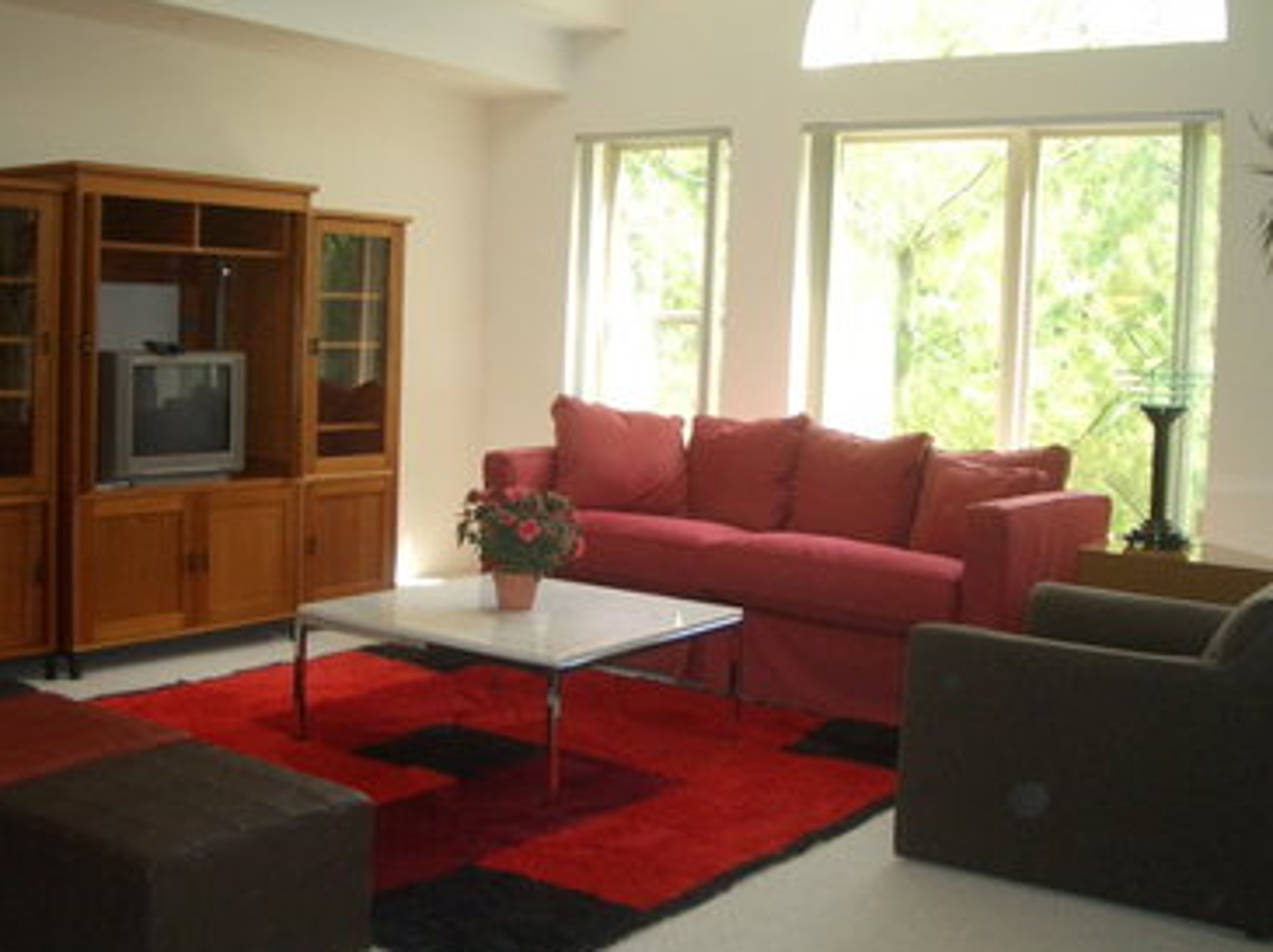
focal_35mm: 41
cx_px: 567
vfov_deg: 35.1
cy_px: 443
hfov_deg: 45.7
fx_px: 1506
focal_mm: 5.8
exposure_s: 1/160
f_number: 2.6
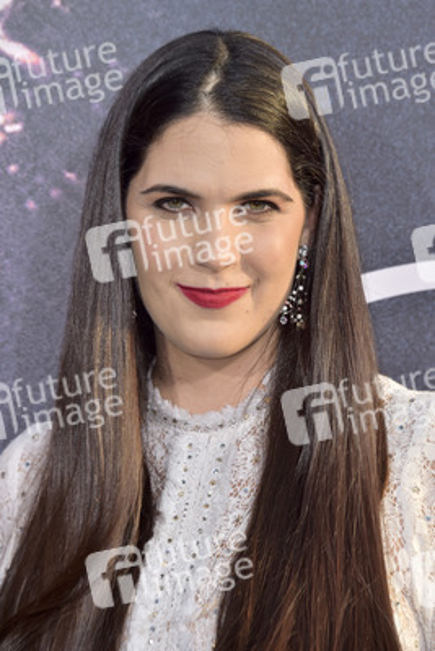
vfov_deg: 10.3
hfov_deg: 6.9
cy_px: 326
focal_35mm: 200
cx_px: 218
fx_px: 3622
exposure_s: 1/250
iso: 100
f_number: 7.1
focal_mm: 200
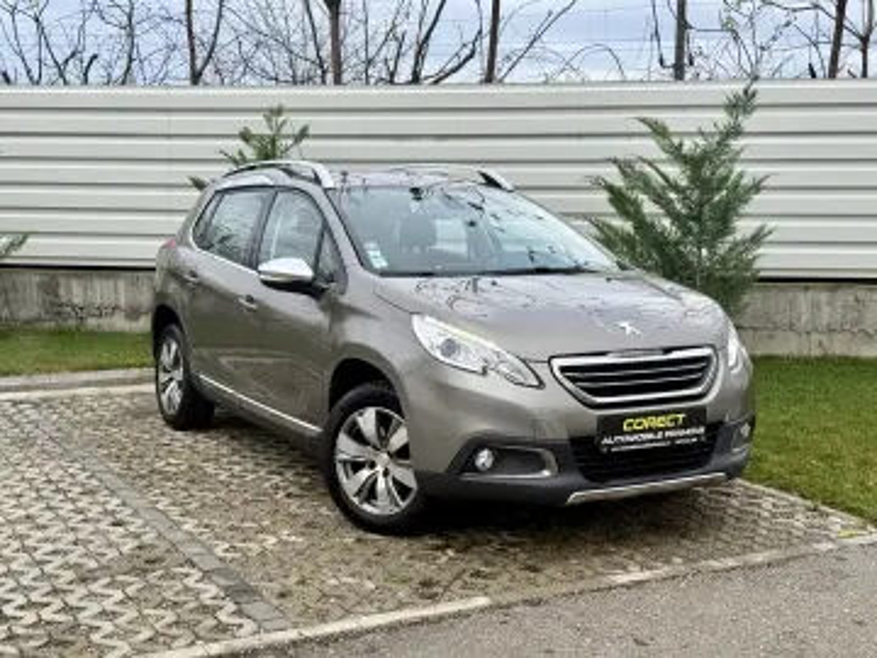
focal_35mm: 48
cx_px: 438
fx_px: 1216
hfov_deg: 39.7
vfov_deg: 30.3
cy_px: 329
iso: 64
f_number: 1.78
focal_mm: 6.76
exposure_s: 1/1116
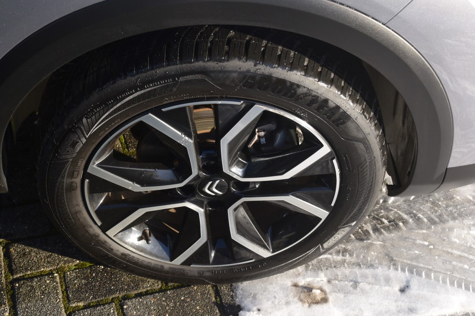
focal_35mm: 63
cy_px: 158
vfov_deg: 21.6
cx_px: 238
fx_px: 831
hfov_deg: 31.9
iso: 400
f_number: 8
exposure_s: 1/250
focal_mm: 42
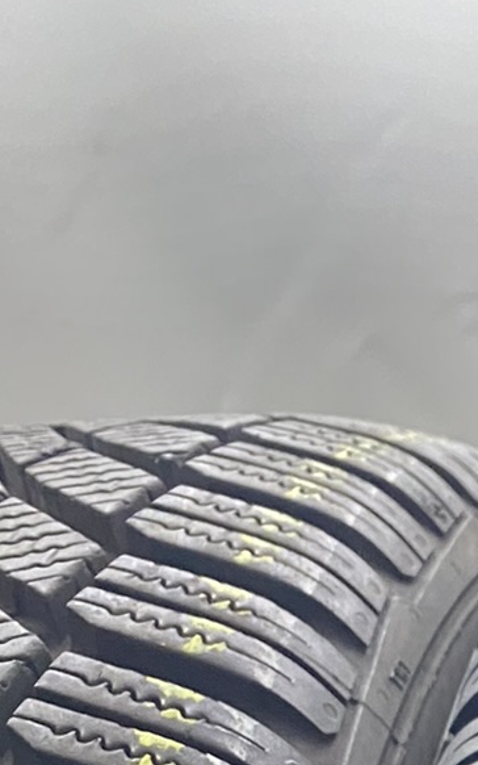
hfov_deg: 12.0
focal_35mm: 97
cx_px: 968
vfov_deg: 17.9
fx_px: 2021
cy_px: 1307
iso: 250
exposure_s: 1/50
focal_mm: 4.25
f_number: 1.8
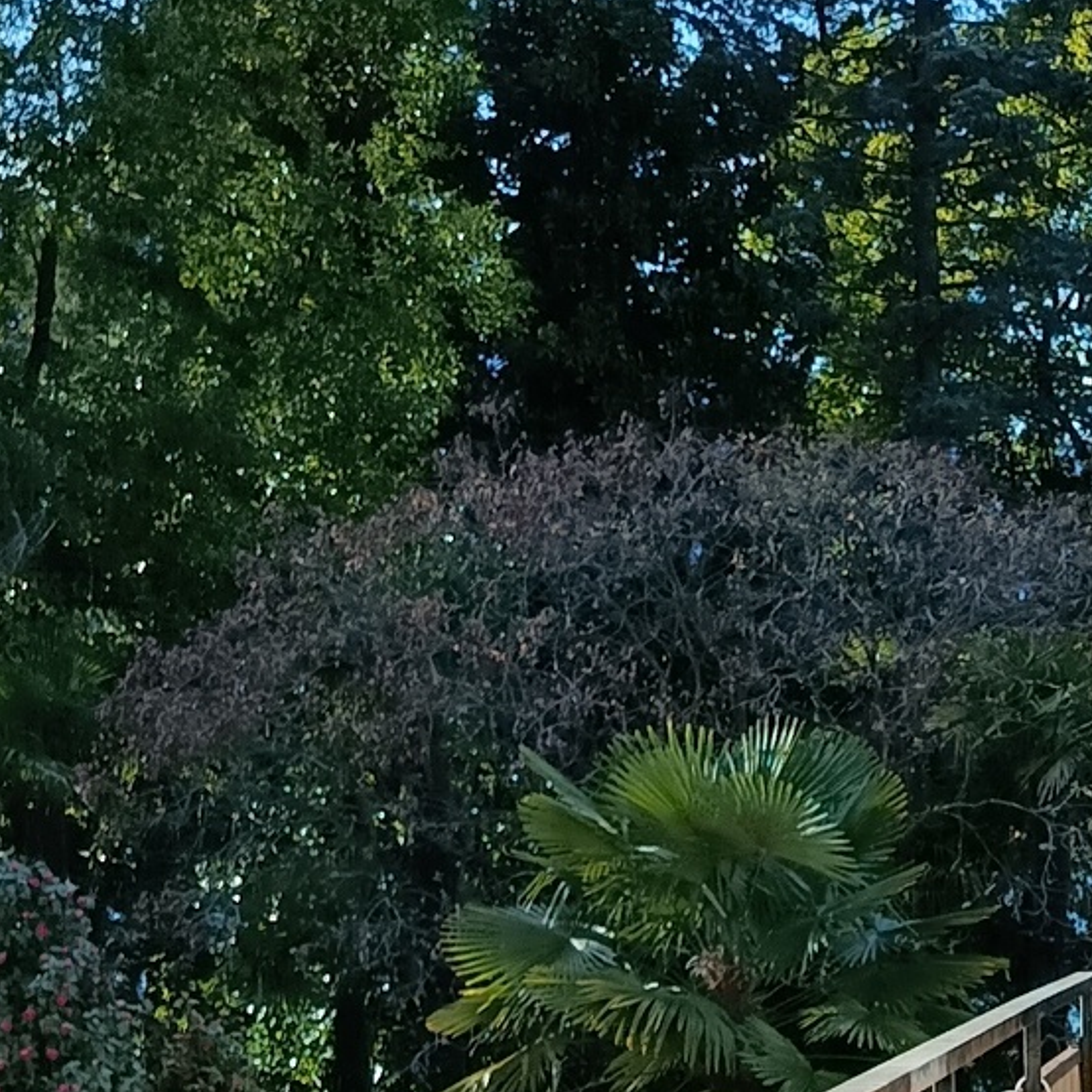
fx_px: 3498
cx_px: 1238
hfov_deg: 17.1
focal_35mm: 98
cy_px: 1206
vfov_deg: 17.2
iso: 50
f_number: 1.7
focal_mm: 5.24
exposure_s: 1/357
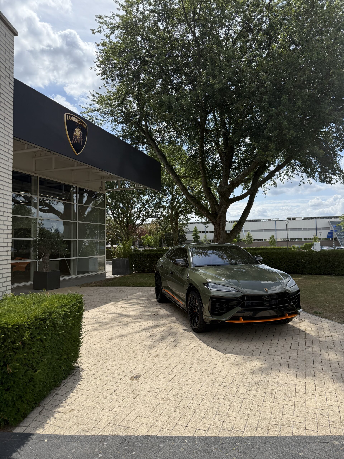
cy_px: 230
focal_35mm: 24
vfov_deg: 71.6
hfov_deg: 56.8
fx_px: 318
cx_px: 172
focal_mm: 6.76
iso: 125
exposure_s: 1/6711
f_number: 1.78
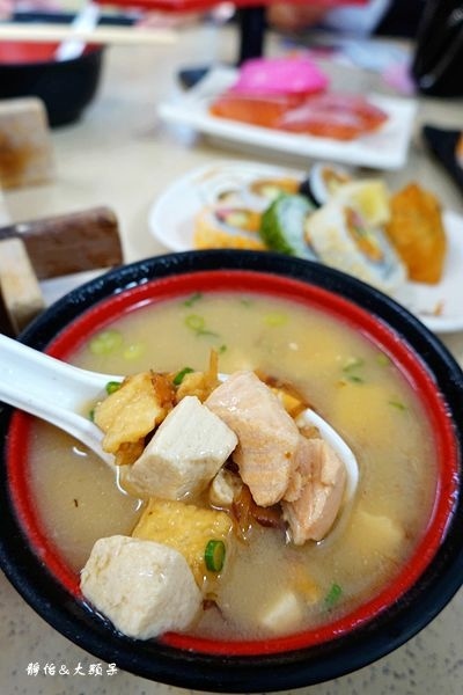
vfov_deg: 73.7
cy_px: 348
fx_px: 463
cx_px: 232
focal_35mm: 24
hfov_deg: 53.1
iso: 200
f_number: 2.8
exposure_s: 1/30
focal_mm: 9
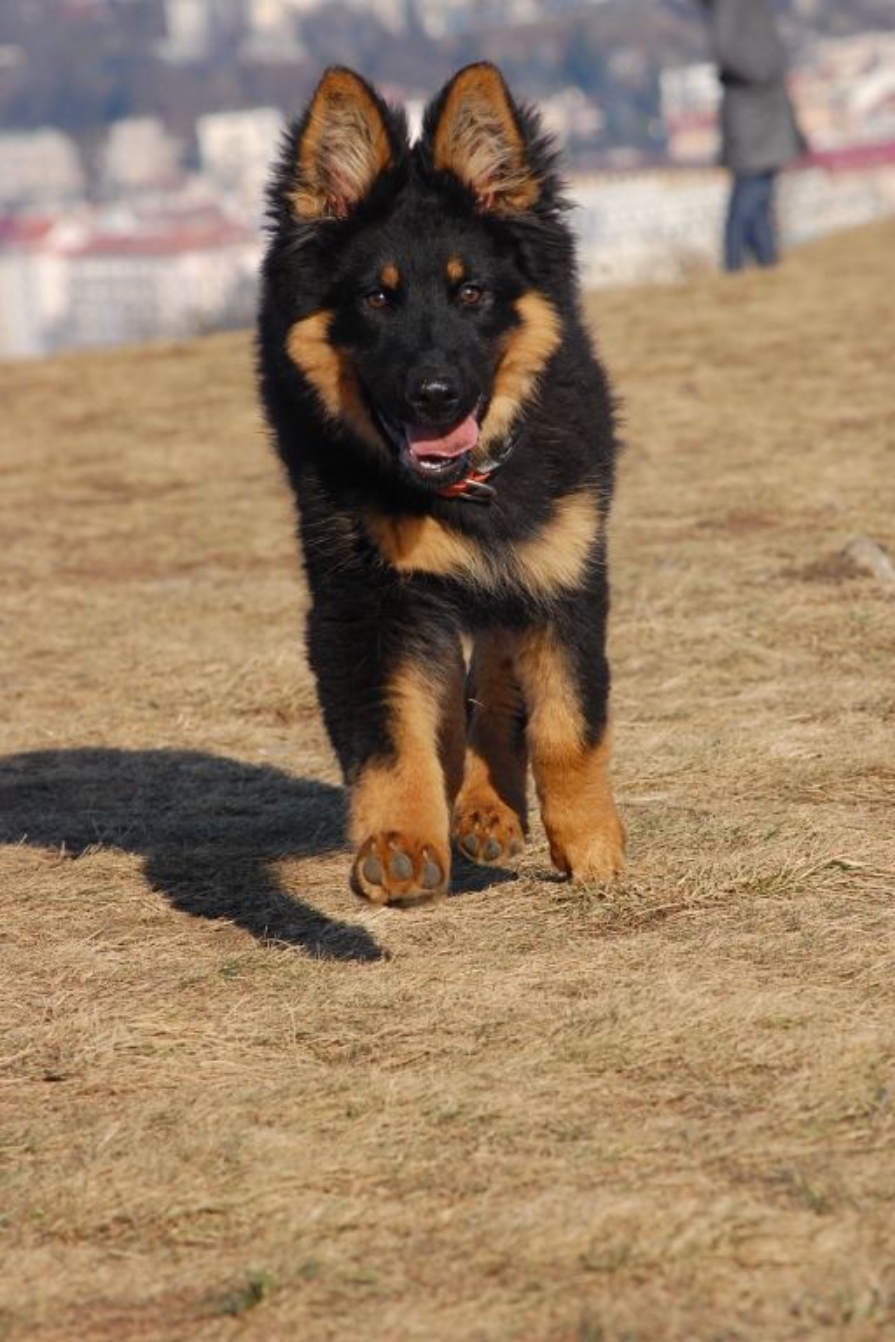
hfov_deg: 5.6
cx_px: 448
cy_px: 671
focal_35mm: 248
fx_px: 9229
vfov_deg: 8.3
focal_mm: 165
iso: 800
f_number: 11
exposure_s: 1/800
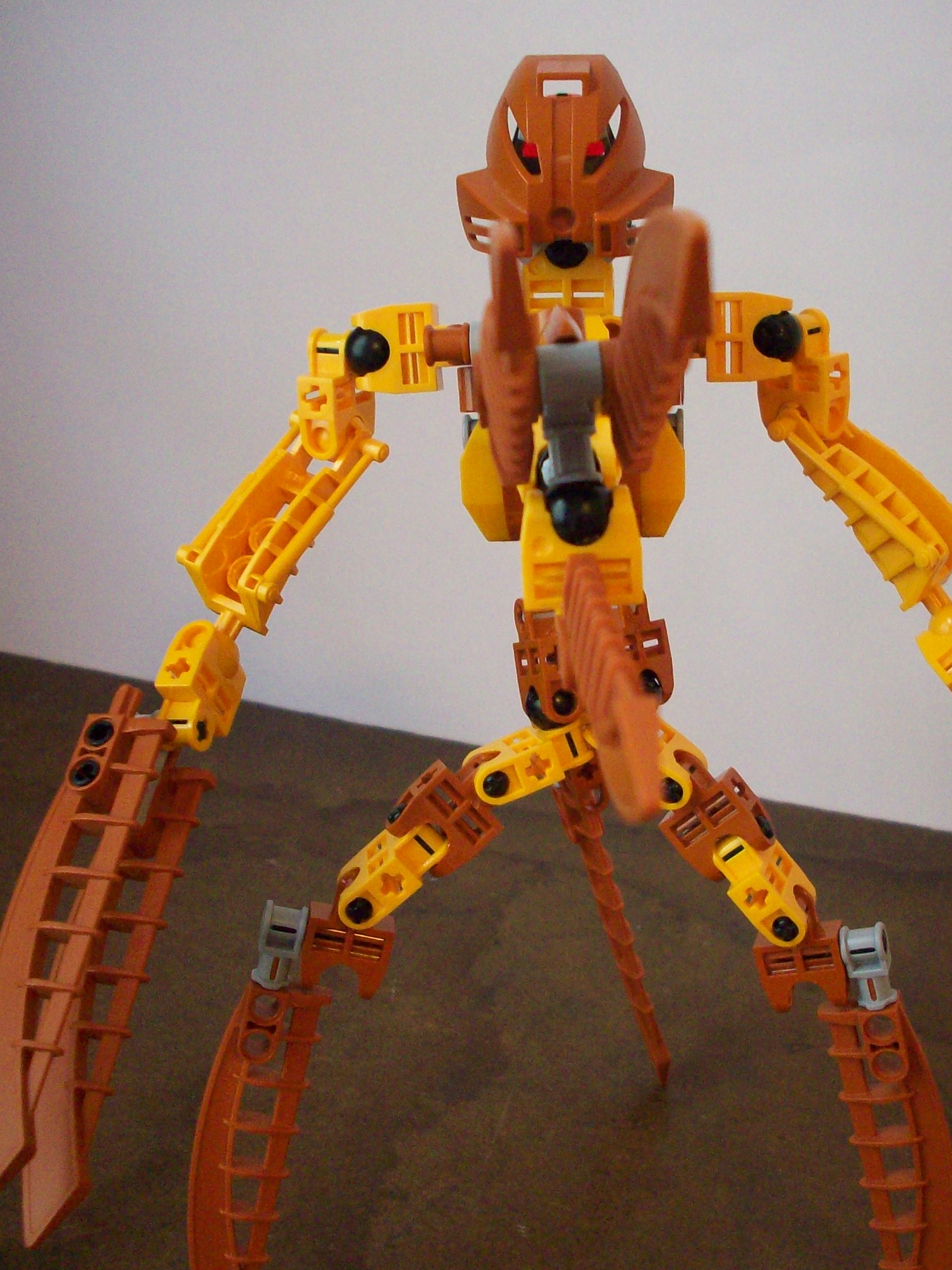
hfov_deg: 30.2
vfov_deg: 39.7
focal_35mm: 48
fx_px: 1760
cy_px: 646
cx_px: 546
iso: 197
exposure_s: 1/11.3
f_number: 2.8
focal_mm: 6.2
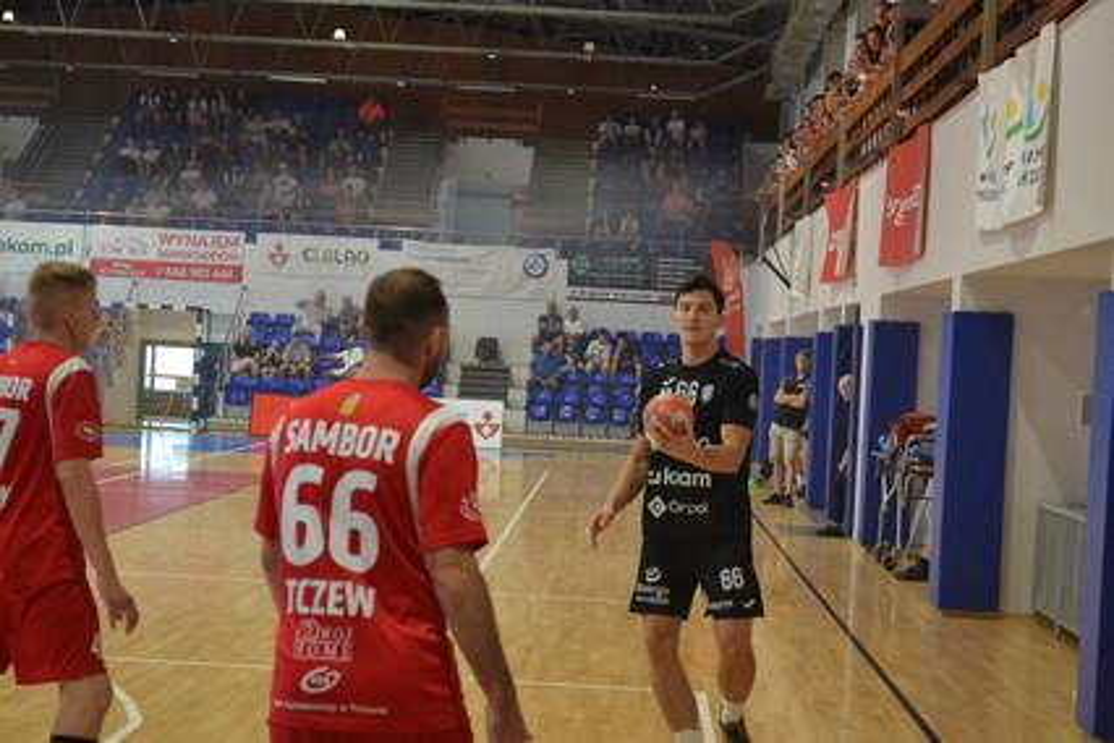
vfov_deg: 16.6
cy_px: 372
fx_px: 2553
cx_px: 557
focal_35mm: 82
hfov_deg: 24.6
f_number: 5.6
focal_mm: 55
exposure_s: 1/160
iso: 3200
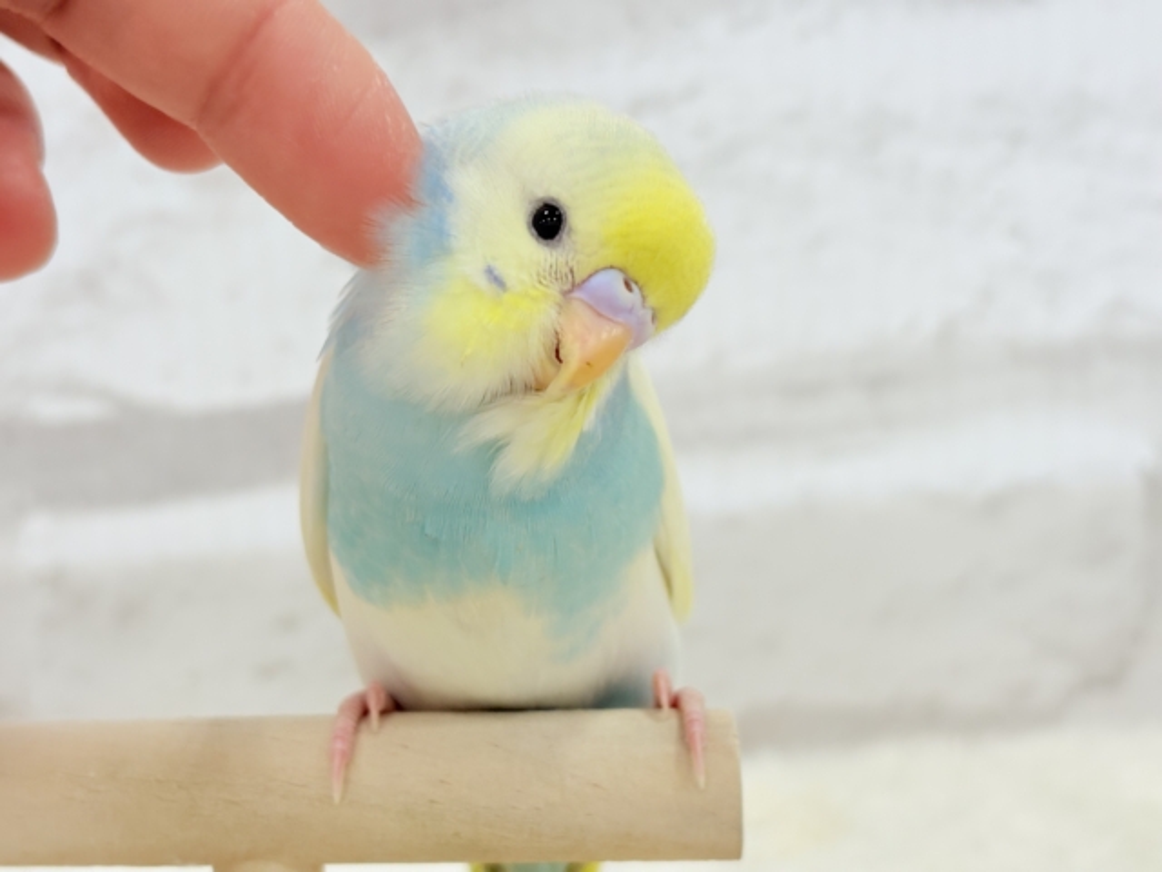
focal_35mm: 52
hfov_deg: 36.8
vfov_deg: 28.0
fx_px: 1746
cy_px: 436
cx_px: 581
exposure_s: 1/100
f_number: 1.6
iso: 64
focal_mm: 5.96
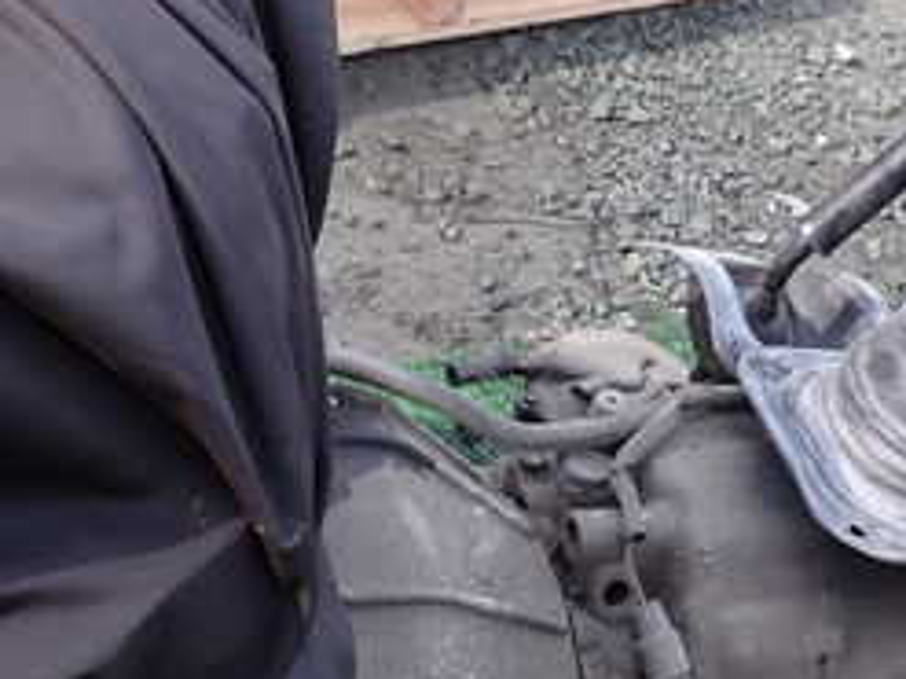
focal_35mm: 73
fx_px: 1910
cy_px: 492
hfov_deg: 26.1
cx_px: 748
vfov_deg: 20.0
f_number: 3.2
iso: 100
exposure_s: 1/250
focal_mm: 5.4
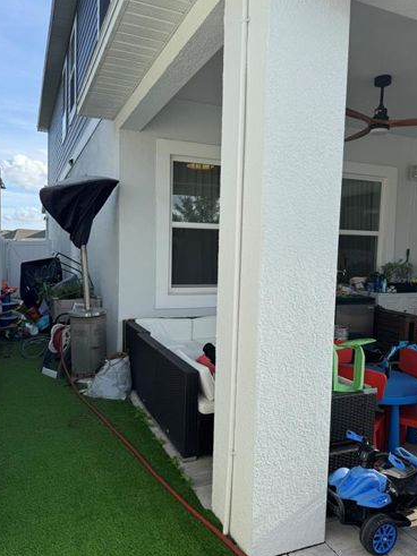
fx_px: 418
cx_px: 197
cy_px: 280
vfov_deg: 67.3
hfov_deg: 53.0
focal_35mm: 26
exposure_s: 1/3096
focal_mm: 6.76
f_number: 1.78
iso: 80
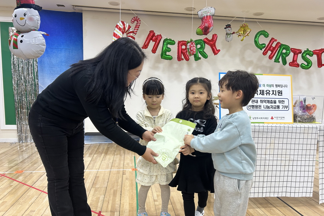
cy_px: 118
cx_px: 165
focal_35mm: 28
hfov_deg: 65.5
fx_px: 252
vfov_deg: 46.4
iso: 125
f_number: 1.5
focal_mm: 5.7
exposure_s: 1/120
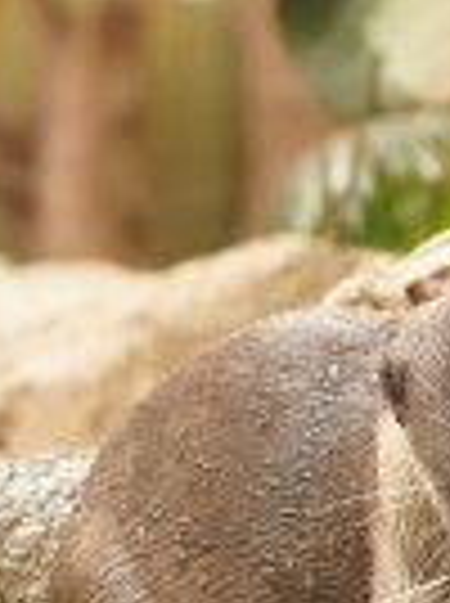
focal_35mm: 756
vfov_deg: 2.6
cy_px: 632
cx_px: 500
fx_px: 13146
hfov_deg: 2.0
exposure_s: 1/125
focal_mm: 105
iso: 2000
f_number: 4
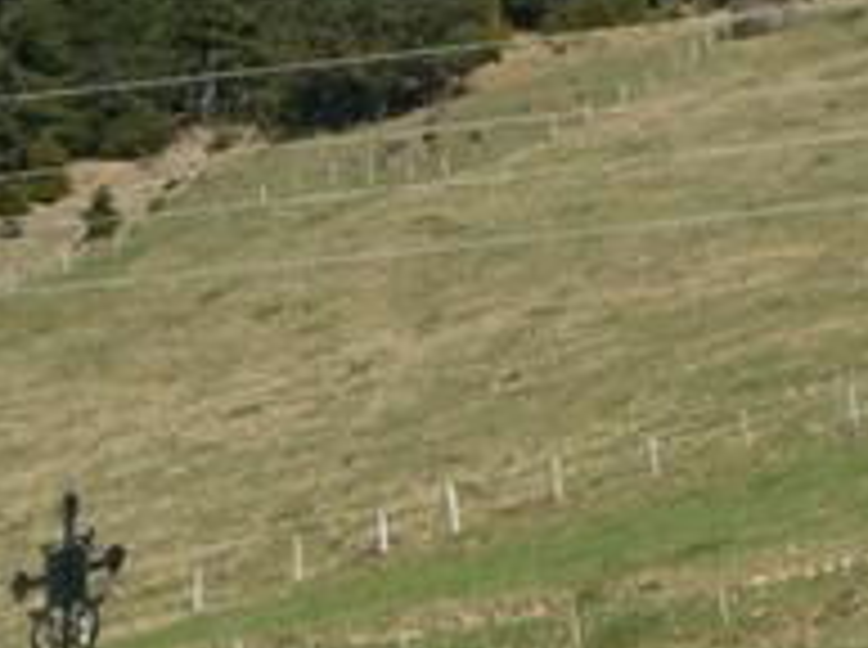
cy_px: 904
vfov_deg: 4.9
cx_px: 387
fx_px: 7483
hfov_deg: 6.6
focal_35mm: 299
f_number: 8
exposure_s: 1/125
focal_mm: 15.09
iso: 50
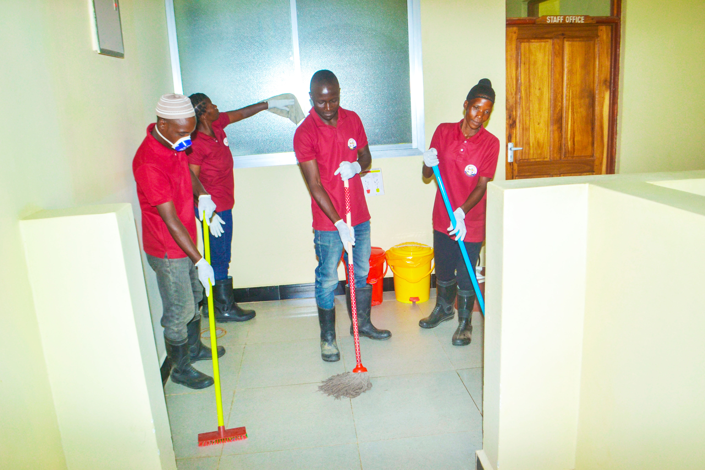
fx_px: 529
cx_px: 352
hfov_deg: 67.4
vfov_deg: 47.9
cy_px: 235
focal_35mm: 27
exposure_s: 1/100
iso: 400
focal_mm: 18
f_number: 7.1
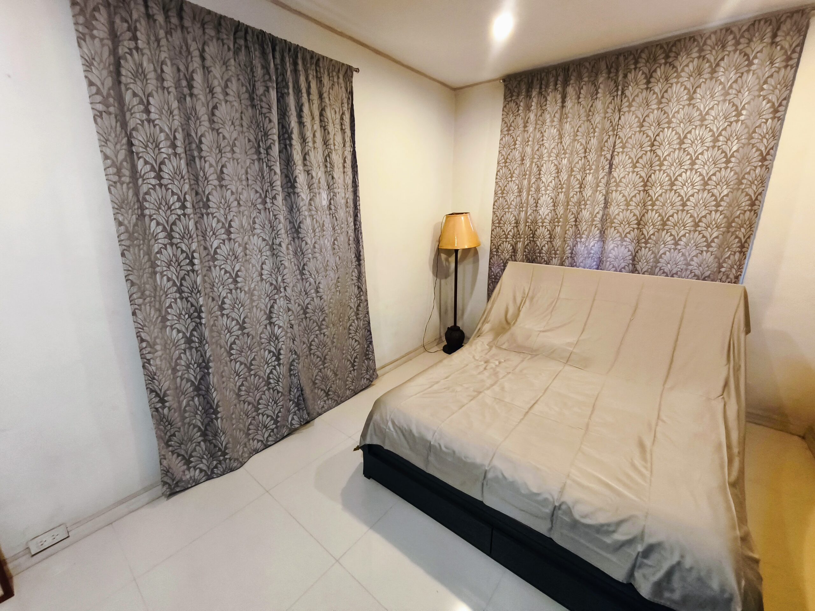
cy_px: 306
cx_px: 408
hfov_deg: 98.2
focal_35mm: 15
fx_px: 353
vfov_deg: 81.7
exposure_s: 1/24
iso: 640
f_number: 2.2
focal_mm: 1.91
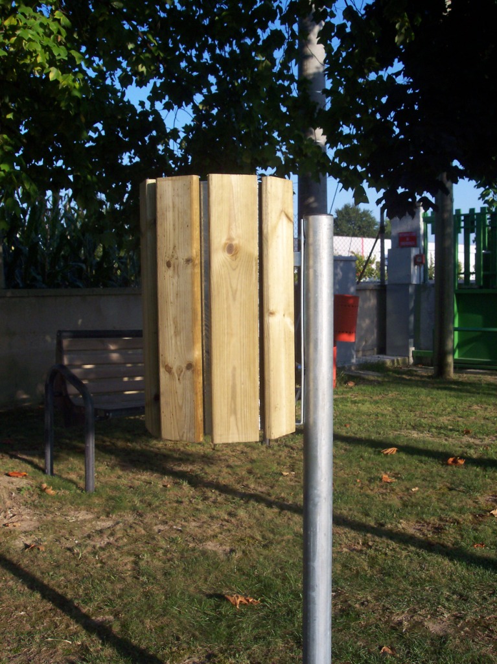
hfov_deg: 37.7
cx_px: 248
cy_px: 332
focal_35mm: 38
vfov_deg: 49.0
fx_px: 728
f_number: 4.8
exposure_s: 1/350
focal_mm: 8
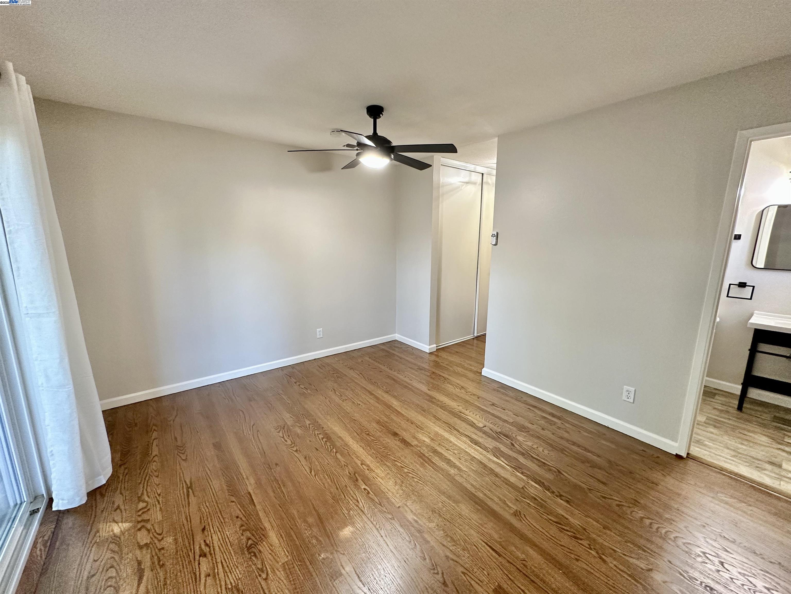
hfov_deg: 102.1
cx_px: 396
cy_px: 297
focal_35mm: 14
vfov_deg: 85.7
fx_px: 320
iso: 200
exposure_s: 1/60
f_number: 2.2
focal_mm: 2.22
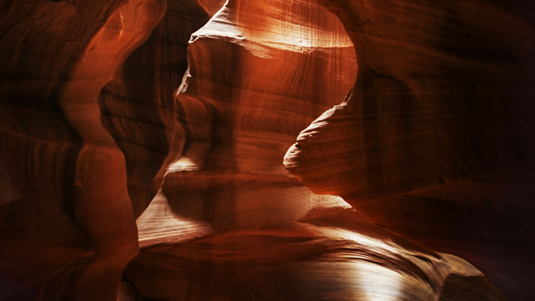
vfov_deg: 34.6
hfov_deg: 57.8
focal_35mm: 34
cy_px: 131
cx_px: 234
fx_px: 482
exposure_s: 1/13
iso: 1600
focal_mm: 24
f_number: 2.8
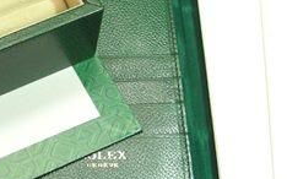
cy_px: -22
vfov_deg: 11.7
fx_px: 860
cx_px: 20
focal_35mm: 110
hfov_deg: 18.6
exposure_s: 1/25.4
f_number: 3.5
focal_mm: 6.3
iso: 200
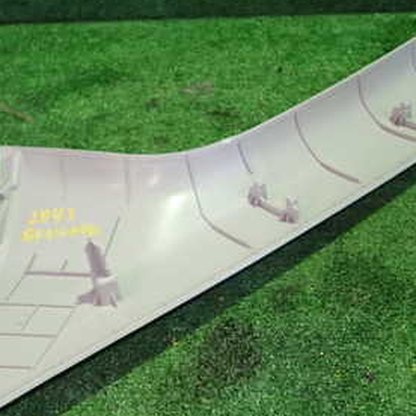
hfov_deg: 35.2
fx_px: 653
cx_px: 160
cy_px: 294
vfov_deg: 34.8
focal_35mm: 48
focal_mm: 4.5
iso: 320
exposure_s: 1/30
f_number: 2
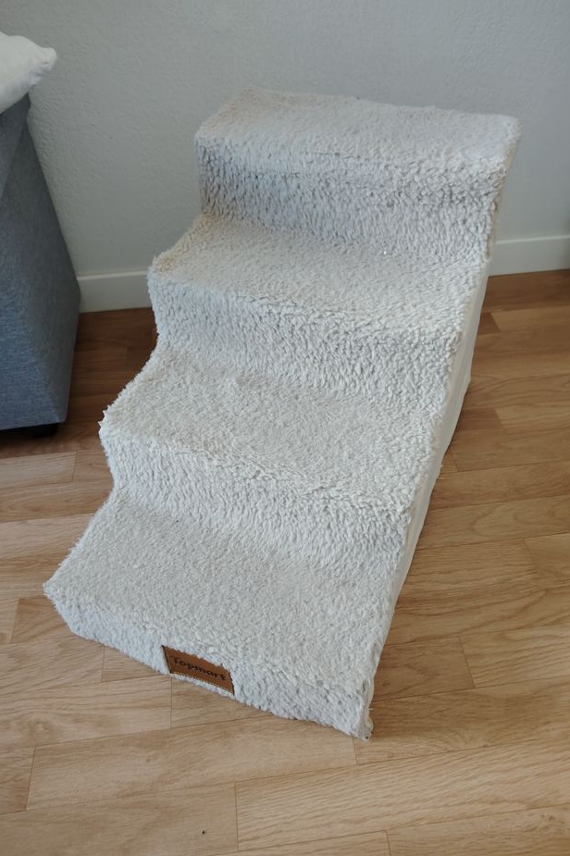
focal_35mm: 27
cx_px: 301
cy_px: 461
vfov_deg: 67.3
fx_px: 642
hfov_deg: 47.9
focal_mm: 5.25
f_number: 1.75
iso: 1669
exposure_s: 1/50
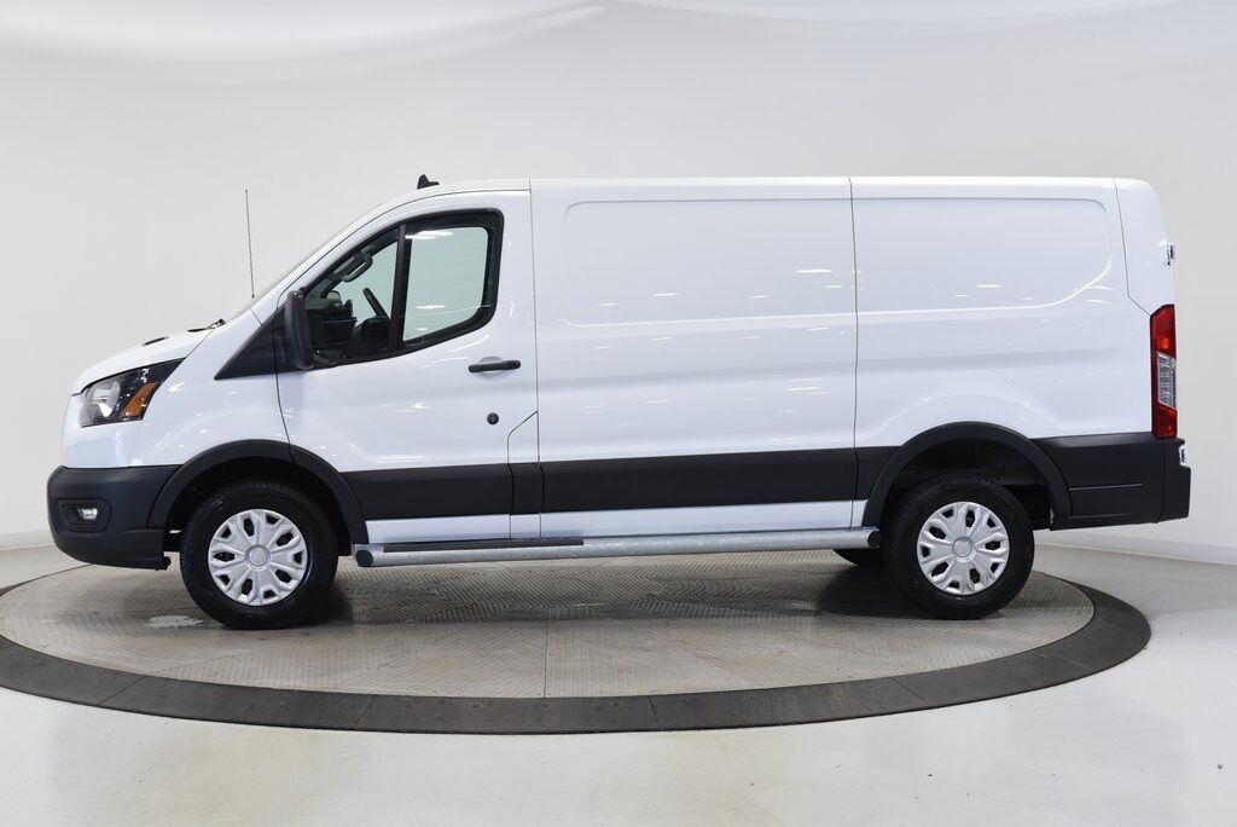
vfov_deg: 23.4
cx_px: 618
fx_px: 1994
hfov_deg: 34.5
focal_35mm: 58
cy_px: 414
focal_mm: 58
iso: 1600
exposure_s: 1/100
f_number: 4.5
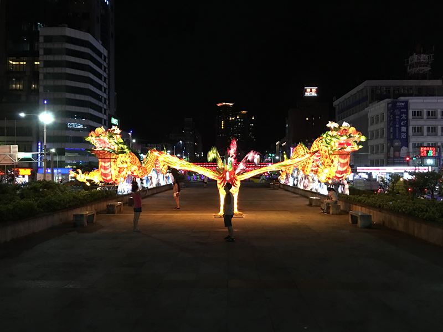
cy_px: 166
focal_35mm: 29
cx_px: 222
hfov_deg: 61.7
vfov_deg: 48.2
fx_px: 371
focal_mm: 4.15
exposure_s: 1/4
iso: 50
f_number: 2.2
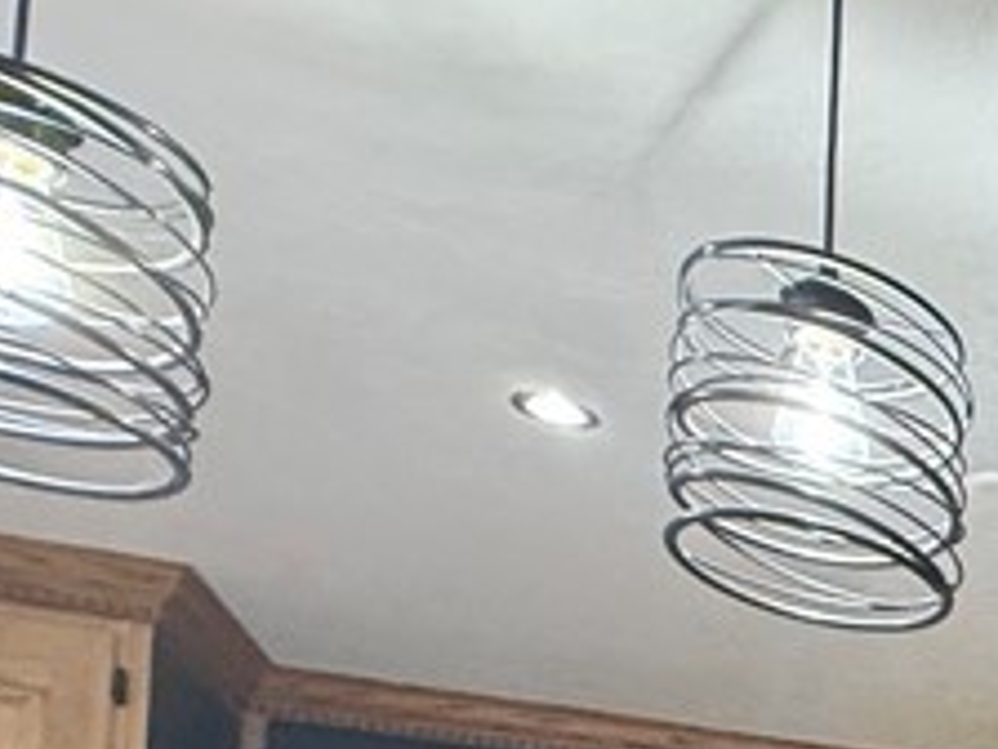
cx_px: 2112
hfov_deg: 17.7
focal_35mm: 64
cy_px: 1302
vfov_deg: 18.5
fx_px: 1845
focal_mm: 2.22
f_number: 2.2
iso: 500
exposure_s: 1/60
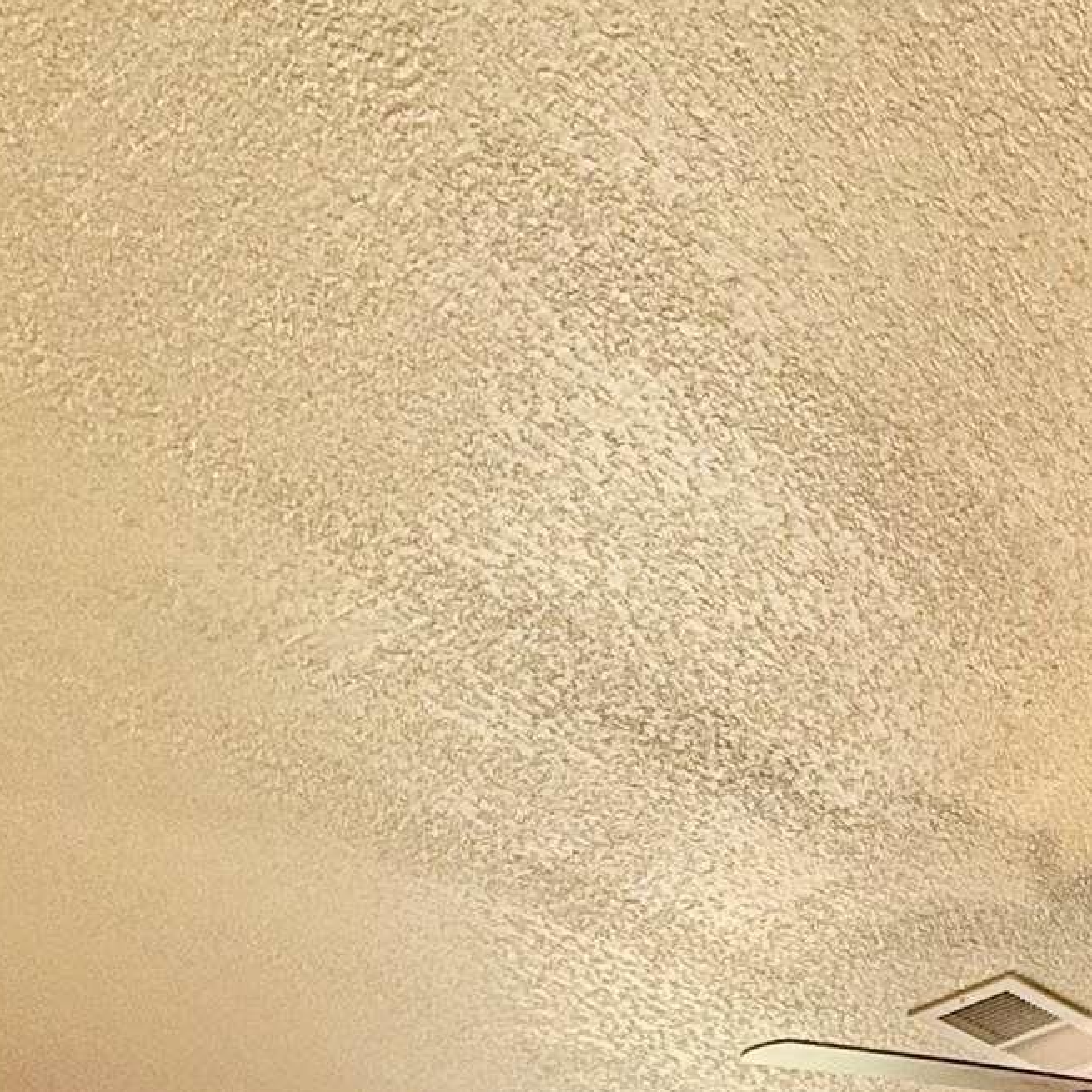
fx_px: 2070
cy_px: 1862
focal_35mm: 58
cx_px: 1020
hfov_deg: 28.2
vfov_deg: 21.6
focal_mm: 2.22
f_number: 2.2
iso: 80
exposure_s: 1/99
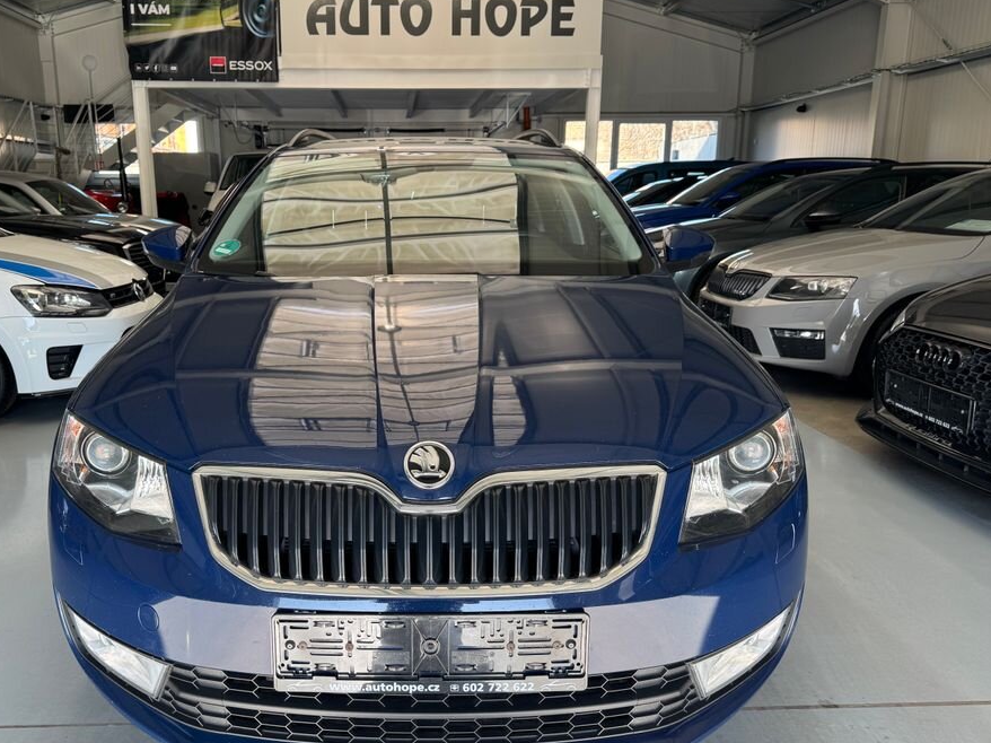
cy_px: 382
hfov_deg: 63.1
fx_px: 801
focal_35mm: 28
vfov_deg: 49.7
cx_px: 420
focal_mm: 6.76
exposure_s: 1/137
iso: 50
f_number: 1.78
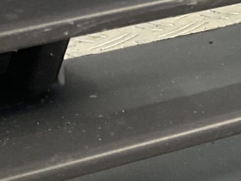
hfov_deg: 10.4
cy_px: -89
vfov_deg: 9.1
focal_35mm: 159
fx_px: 1107
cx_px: 619
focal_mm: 3
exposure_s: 1/120
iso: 40
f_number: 1.8
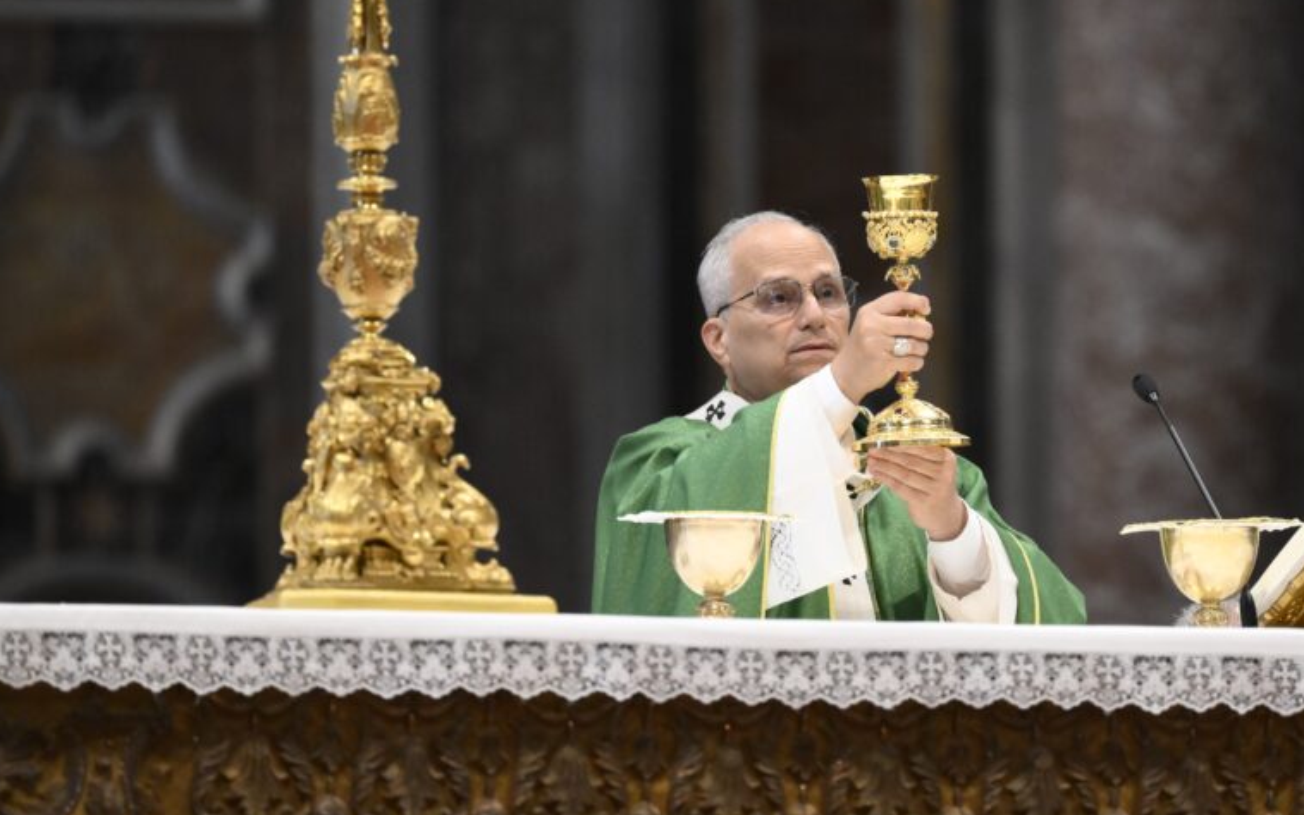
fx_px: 19584
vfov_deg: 2.4
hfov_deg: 3.8
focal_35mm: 551
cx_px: 798
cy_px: 345
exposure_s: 1/400
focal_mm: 400
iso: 5000
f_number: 6.3
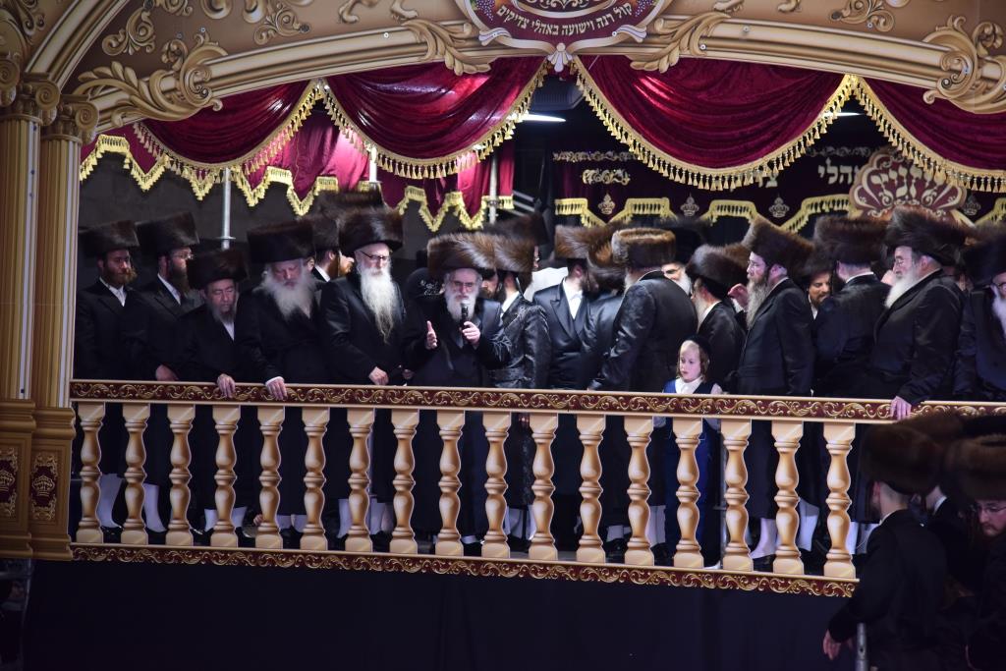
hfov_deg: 17.1
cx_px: 503
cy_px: 336
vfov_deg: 11.4
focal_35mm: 120
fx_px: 3354
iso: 640
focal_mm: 120
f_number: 4
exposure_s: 1/200
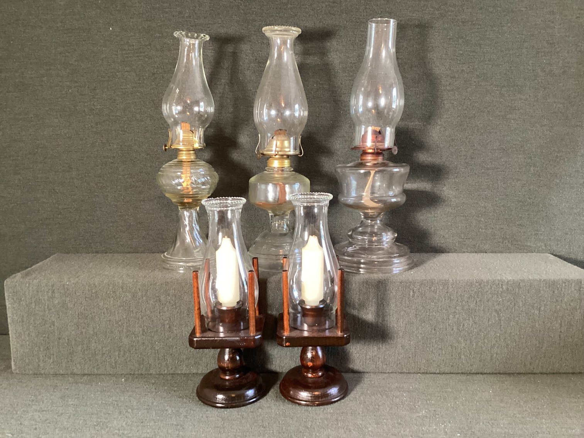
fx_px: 523
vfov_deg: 45.4
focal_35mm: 31
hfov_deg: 58.3
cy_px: 219
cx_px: 292
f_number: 2.4
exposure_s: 1/25
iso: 320
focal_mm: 3.3
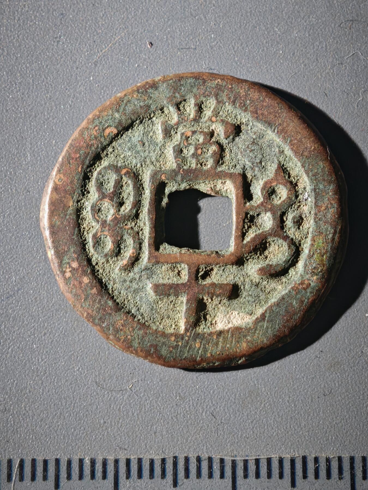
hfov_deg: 15.9
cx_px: 184
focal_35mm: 93
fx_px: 1318
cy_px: 245
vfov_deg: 21.1
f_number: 2
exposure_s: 1/100
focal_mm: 9
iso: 800
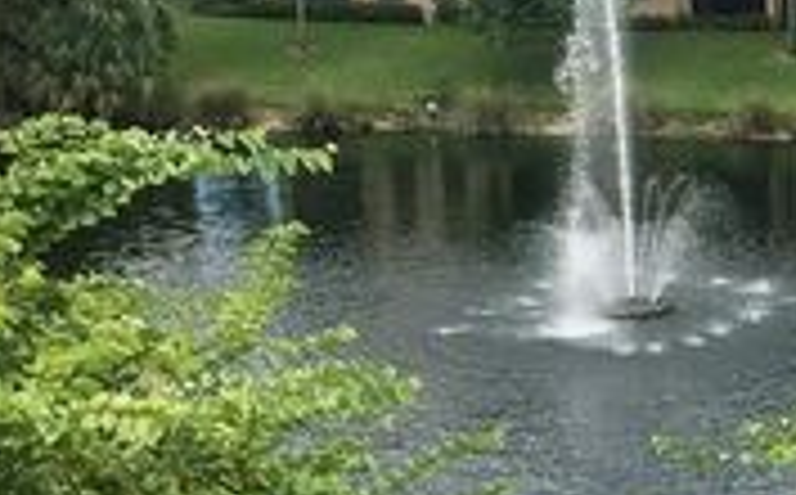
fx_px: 1884
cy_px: 308
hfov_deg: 22.0
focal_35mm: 87
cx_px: 958
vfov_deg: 14.9
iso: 25
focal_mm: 4.15
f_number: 2.2
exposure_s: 1/1241
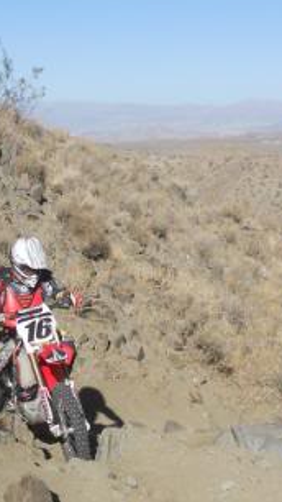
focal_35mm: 77
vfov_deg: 27.3
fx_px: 1024
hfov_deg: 15.4
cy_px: 340
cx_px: -10
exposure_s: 1/1250
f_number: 3.2
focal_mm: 4.9
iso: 80
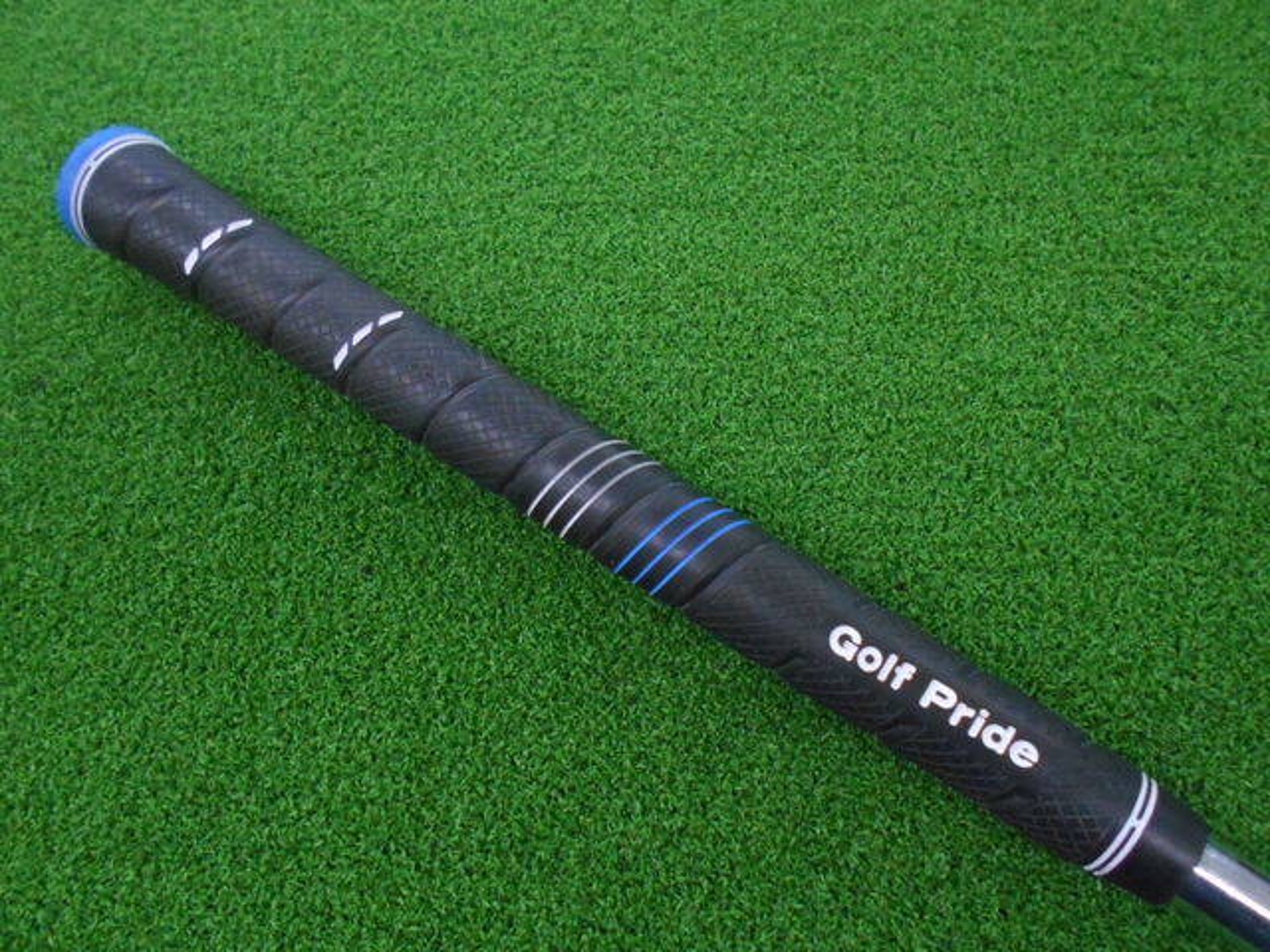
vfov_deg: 53.1
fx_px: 954
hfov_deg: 67.3
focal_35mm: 26
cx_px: 635
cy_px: 476
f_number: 3.2
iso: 800
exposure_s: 1/100
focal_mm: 4.6
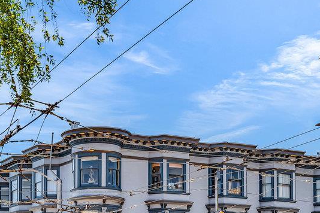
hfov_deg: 29.1
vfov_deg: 19.5
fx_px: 613
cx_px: 121
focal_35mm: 69
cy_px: 171
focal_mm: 24
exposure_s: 1/800
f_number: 7.1
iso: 250
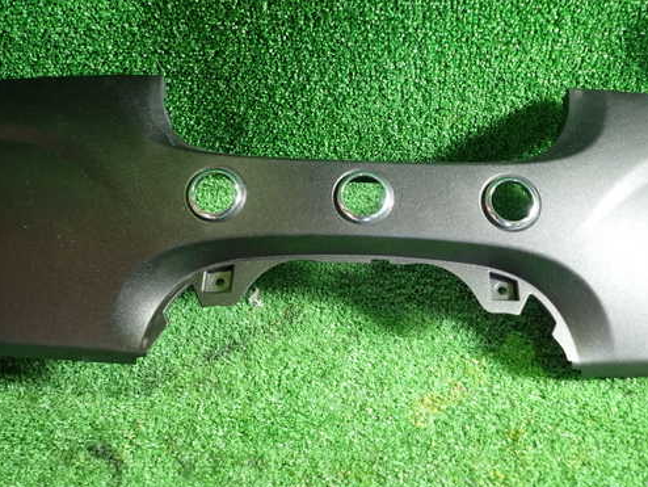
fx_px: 637
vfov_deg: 41.8
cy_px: 231
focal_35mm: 34
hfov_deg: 53.8
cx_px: 367
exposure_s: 1/30
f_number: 2.2
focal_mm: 5.05
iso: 250
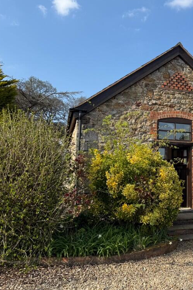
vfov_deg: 55.8
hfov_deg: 35.7
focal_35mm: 34
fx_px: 274
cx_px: 186
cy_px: 143
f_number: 1.78
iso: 80
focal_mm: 6.76
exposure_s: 1/2525
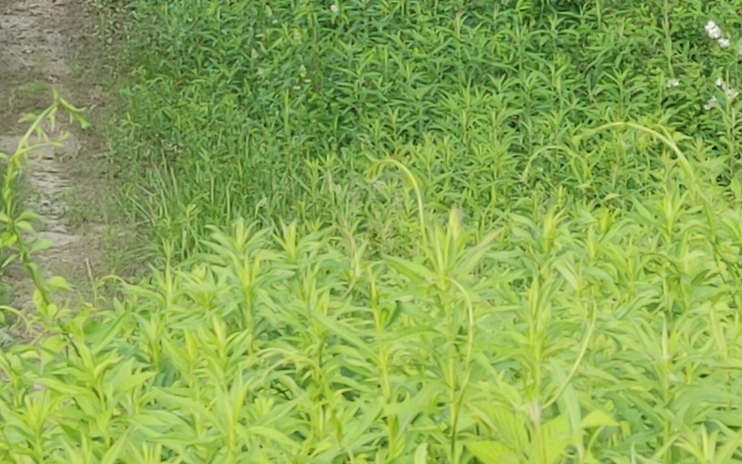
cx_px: -112
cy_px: -509
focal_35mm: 190
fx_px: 3843
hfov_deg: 10.9
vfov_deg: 6.7
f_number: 1.8
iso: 50
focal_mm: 5.58
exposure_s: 1/138
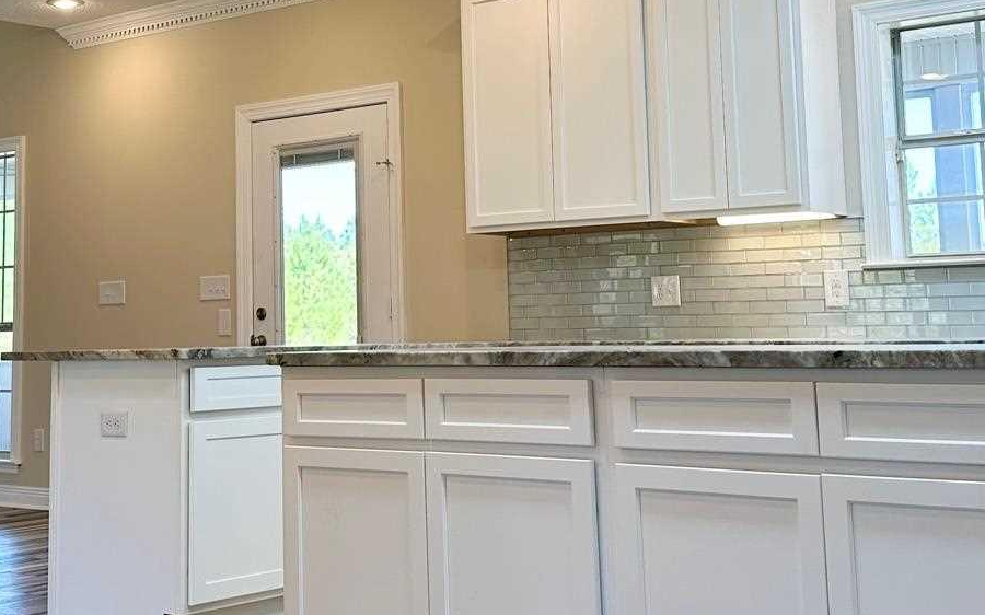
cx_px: 328
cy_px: 140
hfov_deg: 35.3
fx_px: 1530
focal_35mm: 57
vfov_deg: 22.5
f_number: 1.78
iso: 100
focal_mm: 6.86
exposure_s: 1/163
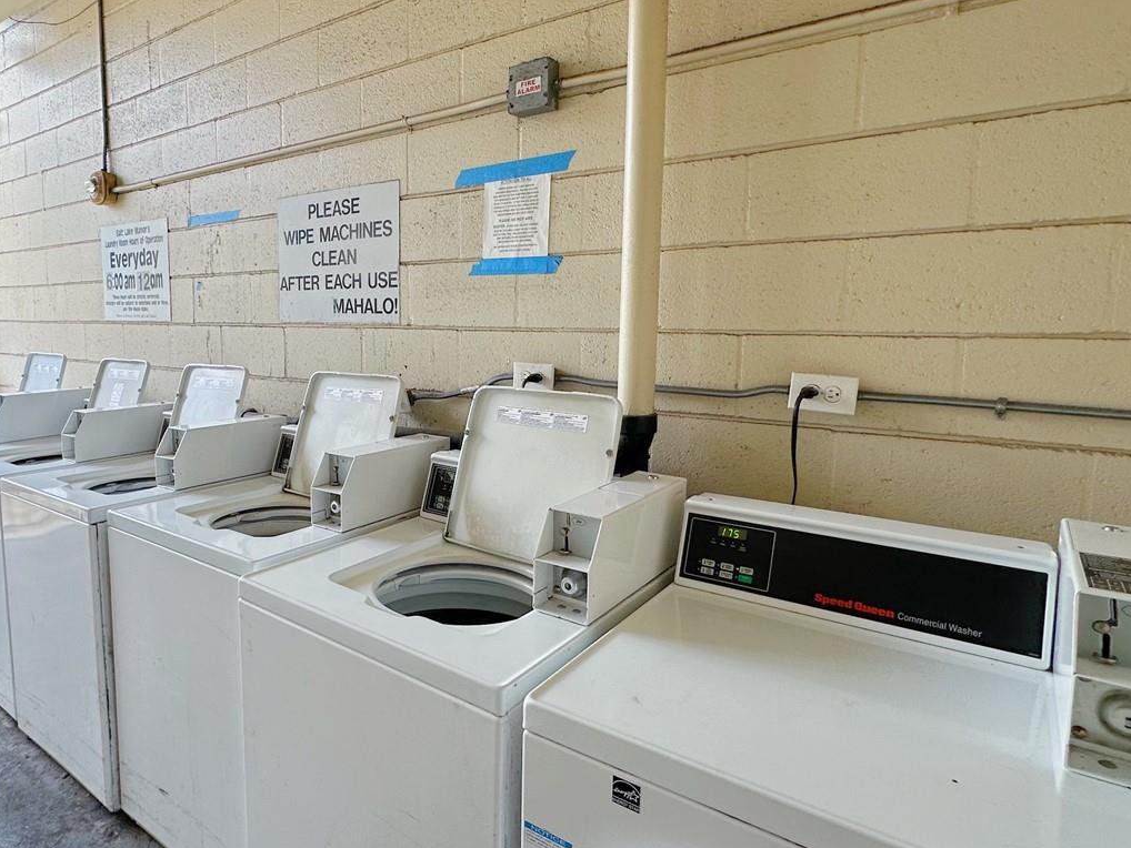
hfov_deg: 75.0
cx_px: 422
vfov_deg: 61.1
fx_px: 719
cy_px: 397
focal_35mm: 22
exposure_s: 1/99
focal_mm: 2.22
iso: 64
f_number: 2.2
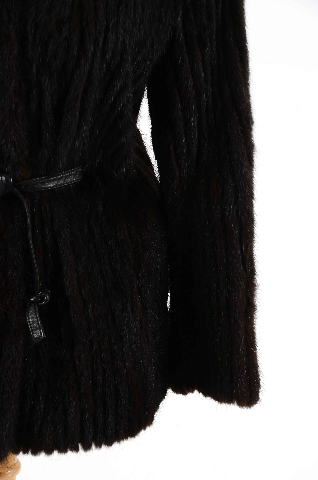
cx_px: 159
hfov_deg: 8.7
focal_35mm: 158
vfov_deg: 13.1
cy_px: 240
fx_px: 2096
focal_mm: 105
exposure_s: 1/80
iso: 160
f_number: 8
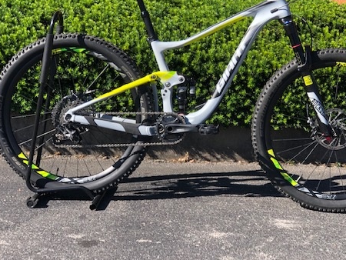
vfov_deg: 18.2
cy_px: 91
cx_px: 215
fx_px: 810
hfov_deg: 24.1
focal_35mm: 81
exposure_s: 1/260
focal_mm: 6.6
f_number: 2.8
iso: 20
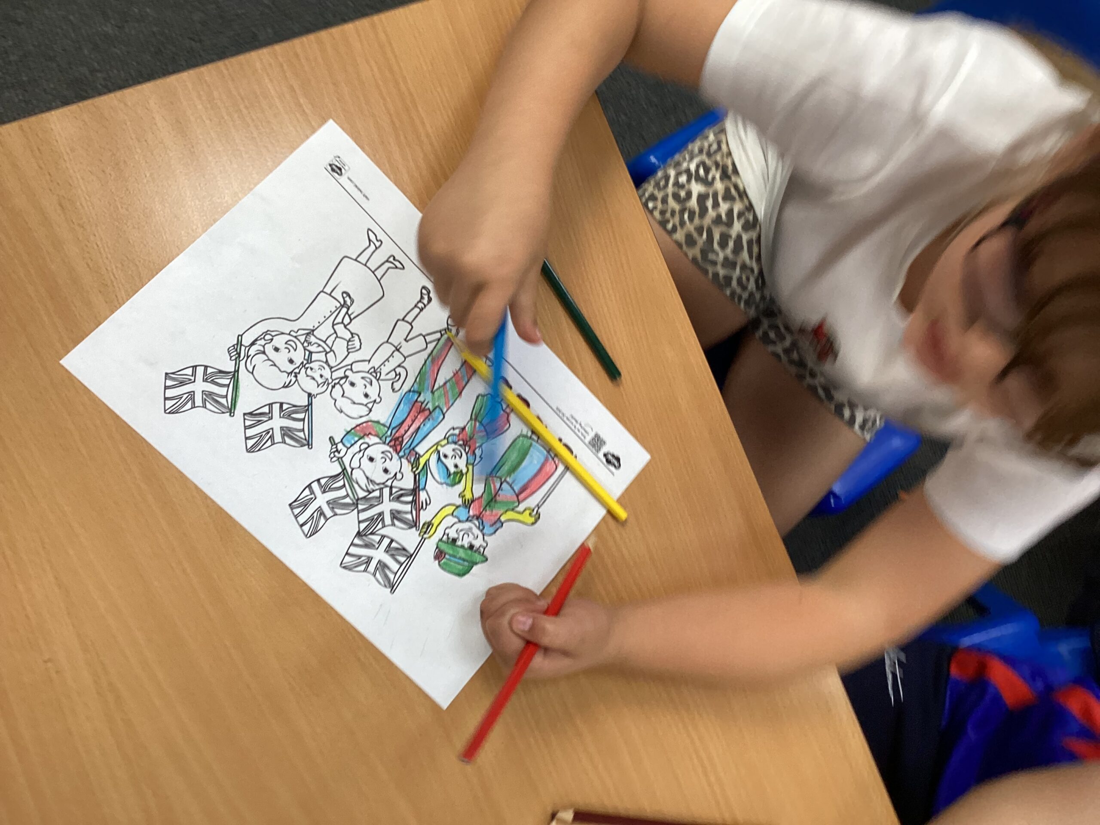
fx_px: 985
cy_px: 412
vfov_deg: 45.4
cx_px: 550
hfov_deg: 58.4
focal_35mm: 31
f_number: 2.4
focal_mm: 3.3
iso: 80
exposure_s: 1/50
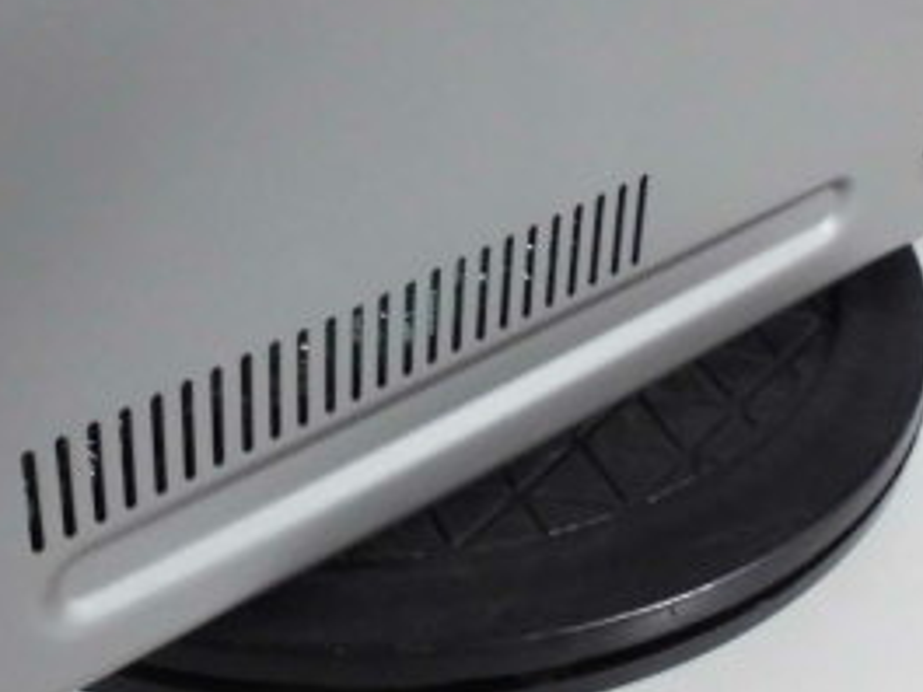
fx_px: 1680
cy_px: 112
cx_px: 213
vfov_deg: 22.9
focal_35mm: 63
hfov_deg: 30.1
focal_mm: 4.6
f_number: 3.5
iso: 400
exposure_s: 1/20
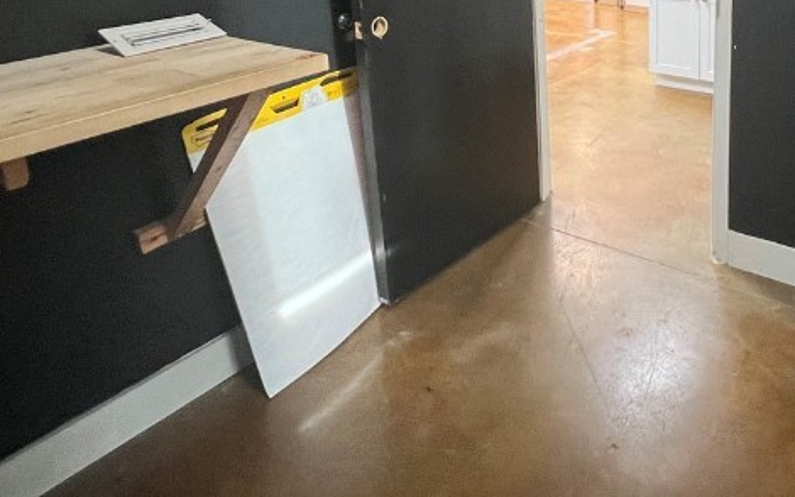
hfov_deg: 60.1
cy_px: 24
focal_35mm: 30
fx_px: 650
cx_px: 577
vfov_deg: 38.2
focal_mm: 1.57
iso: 320
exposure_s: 1/60
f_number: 1.8
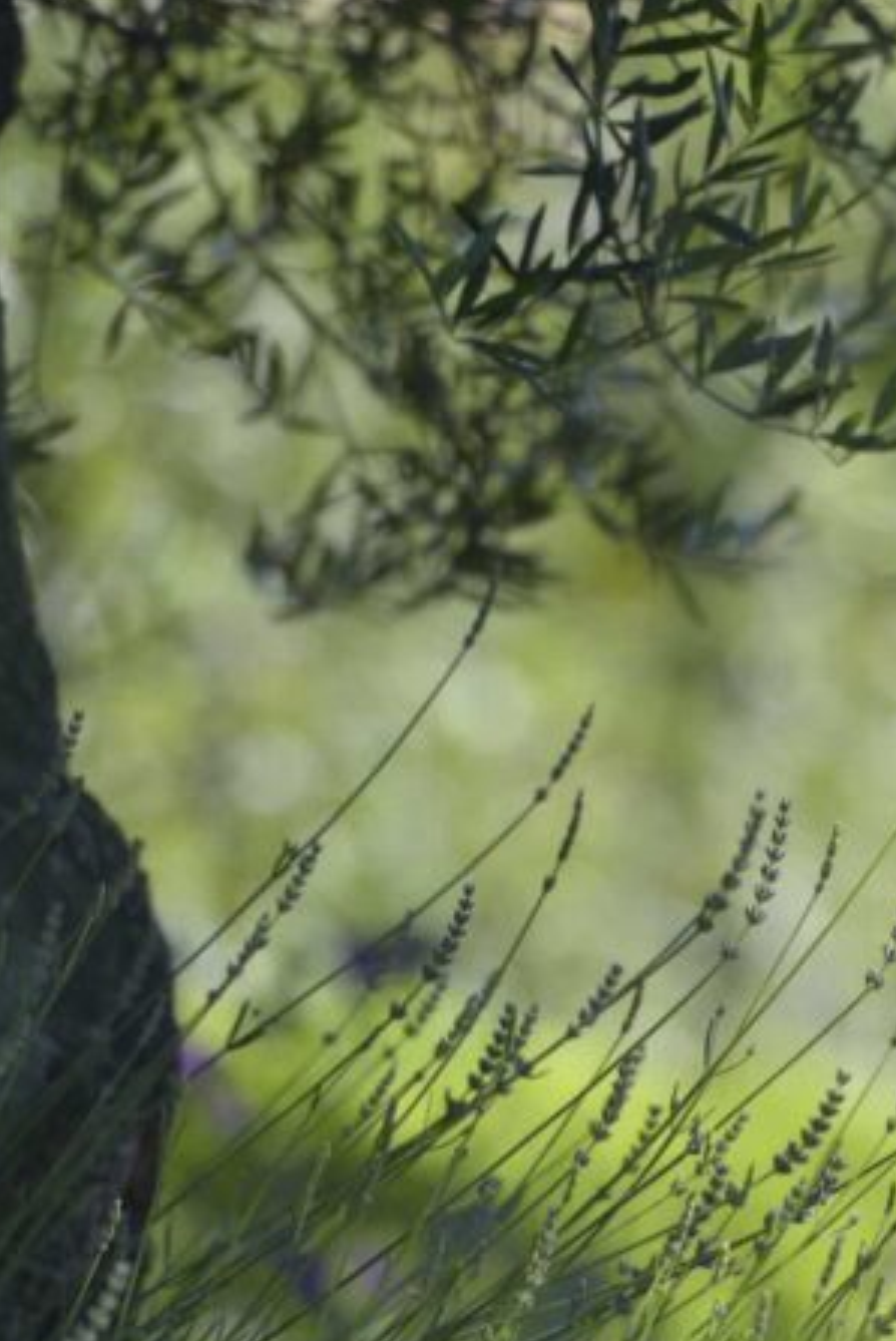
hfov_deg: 3.0
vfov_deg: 4.5
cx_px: 854
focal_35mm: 459
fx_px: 17108
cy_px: 989
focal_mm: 200
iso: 100
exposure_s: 1/800
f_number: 2.8
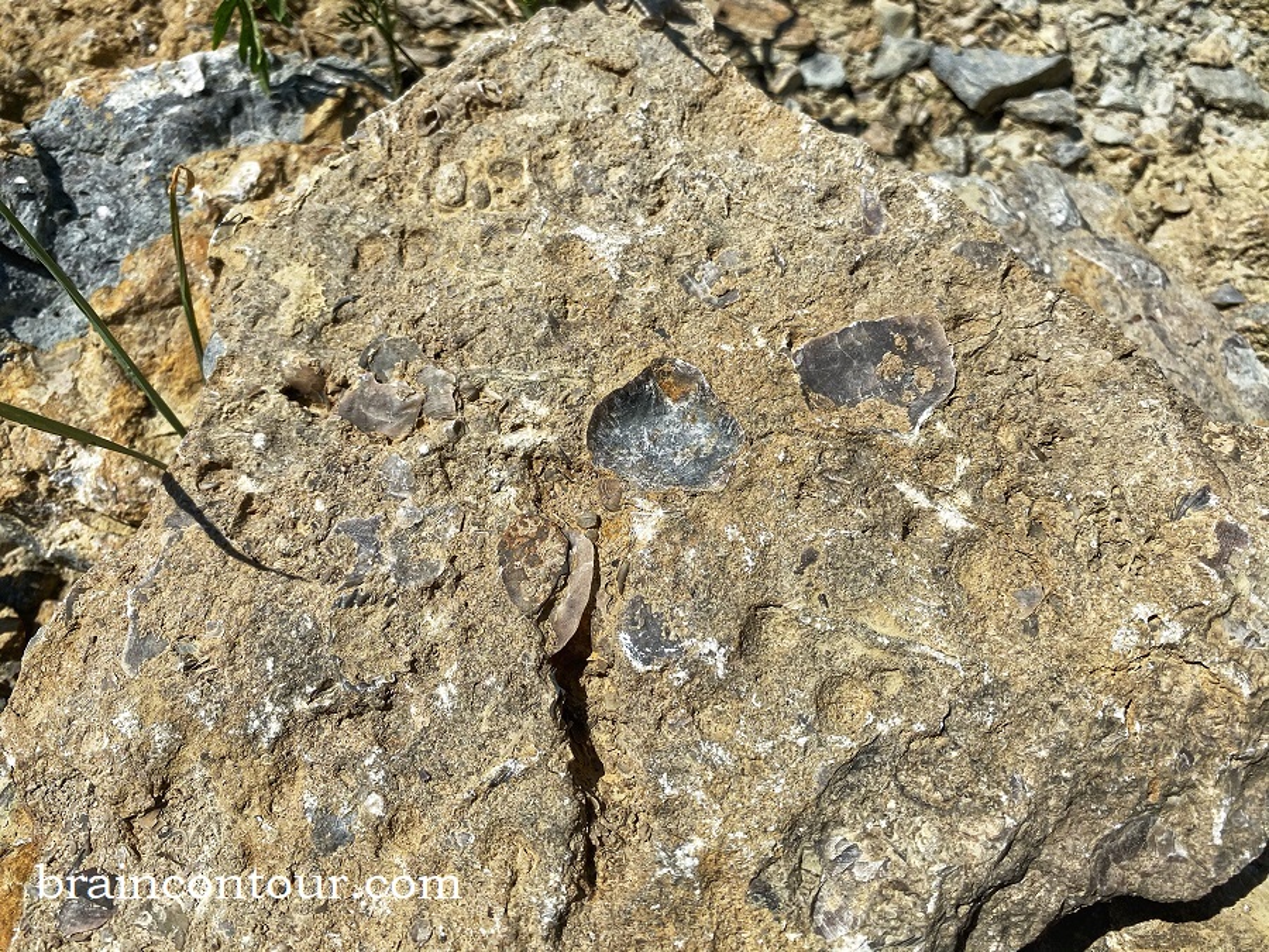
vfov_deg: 53.1
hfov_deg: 67.3
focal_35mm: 26
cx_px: 634
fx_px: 953
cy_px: 476
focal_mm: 4.25
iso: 32
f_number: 1.8
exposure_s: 1/5495
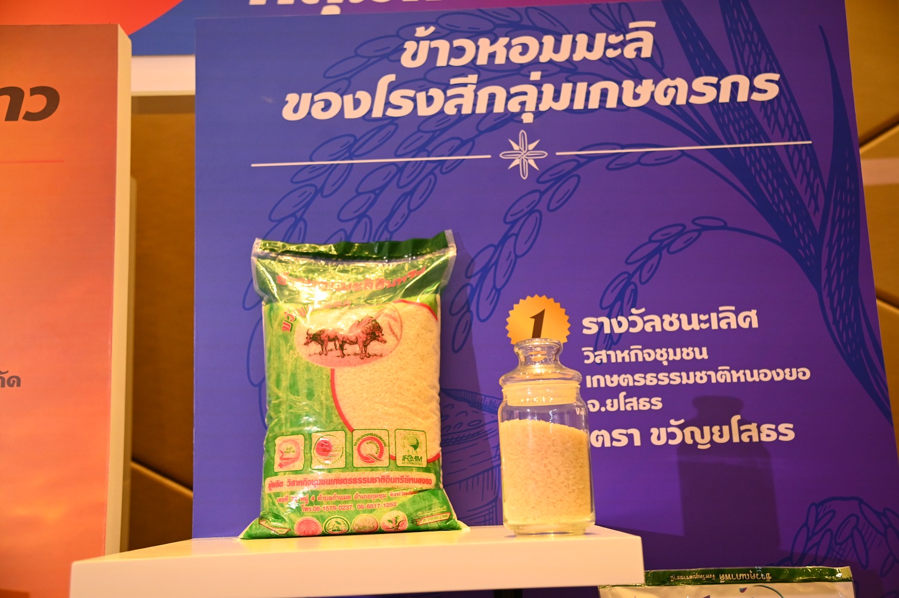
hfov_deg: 48.5
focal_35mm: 40
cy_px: 299
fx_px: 998
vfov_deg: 33.4
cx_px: 450
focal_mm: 40
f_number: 4
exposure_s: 1/200
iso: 2500
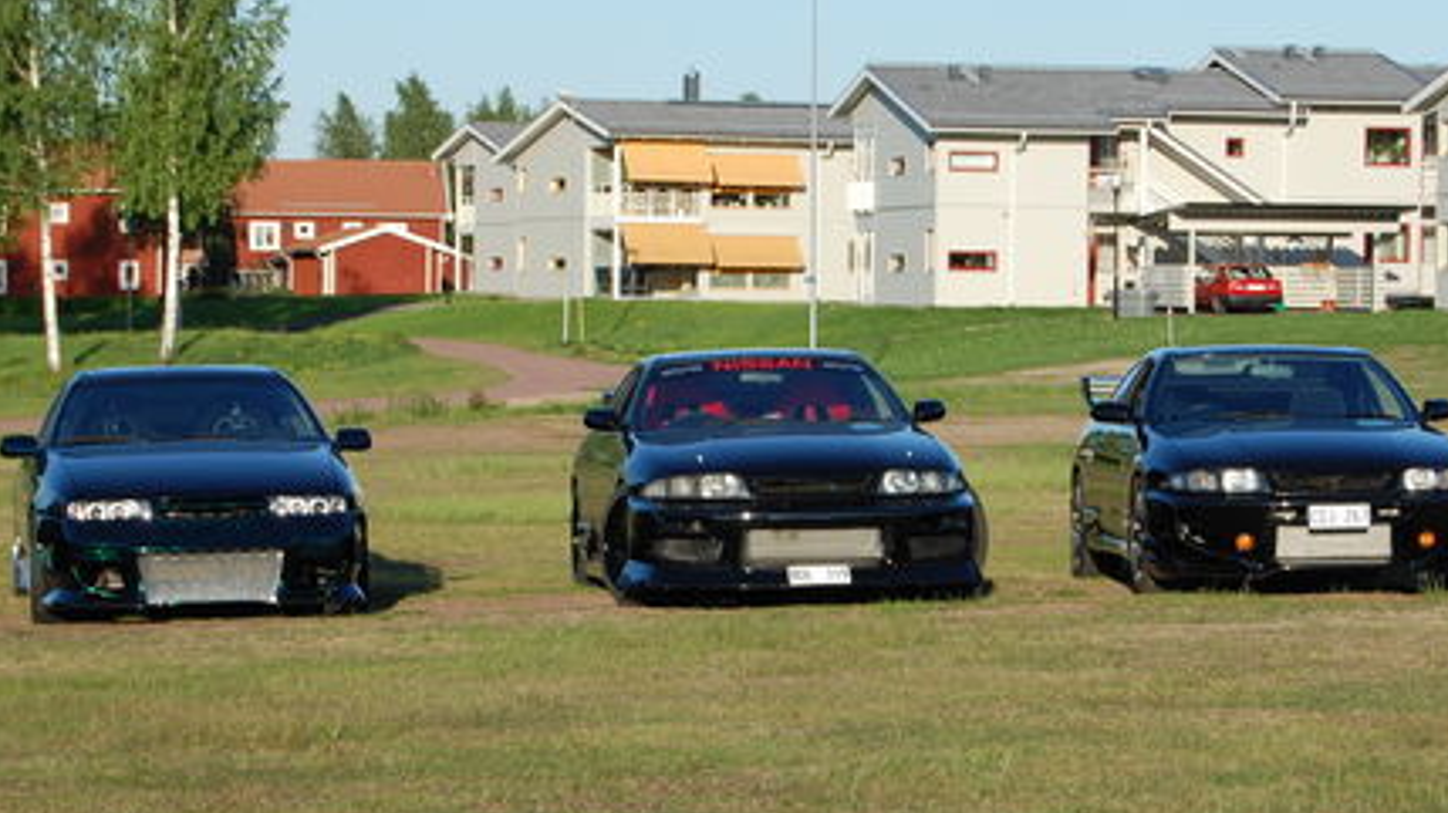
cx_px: 776
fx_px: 4943
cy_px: 496
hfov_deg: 16.7
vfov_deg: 9.4
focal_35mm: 129
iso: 200
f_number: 9
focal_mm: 55
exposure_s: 1/320
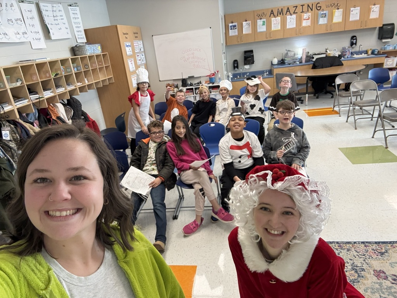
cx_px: 198
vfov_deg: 58.9
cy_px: 149
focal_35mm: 23
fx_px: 264
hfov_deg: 73.9
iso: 100
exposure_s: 1/60
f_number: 1.9
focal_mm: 2.69
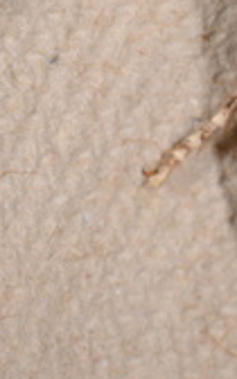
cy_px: 239
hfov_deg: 2.1
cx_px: 454
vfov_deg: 3.4
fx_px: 6318
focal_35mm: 611
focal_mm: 85
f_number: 25
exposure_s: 1/60
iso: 100
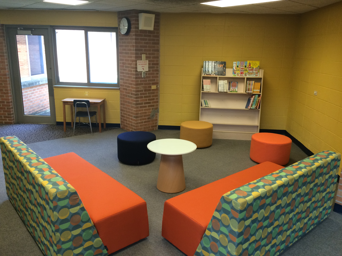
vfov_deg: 48.2
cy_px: 128
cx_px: 171
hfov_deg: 61.7
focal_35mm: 29
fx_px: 287
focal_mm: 4.15
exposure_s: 1/30
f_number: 2.2
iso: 40
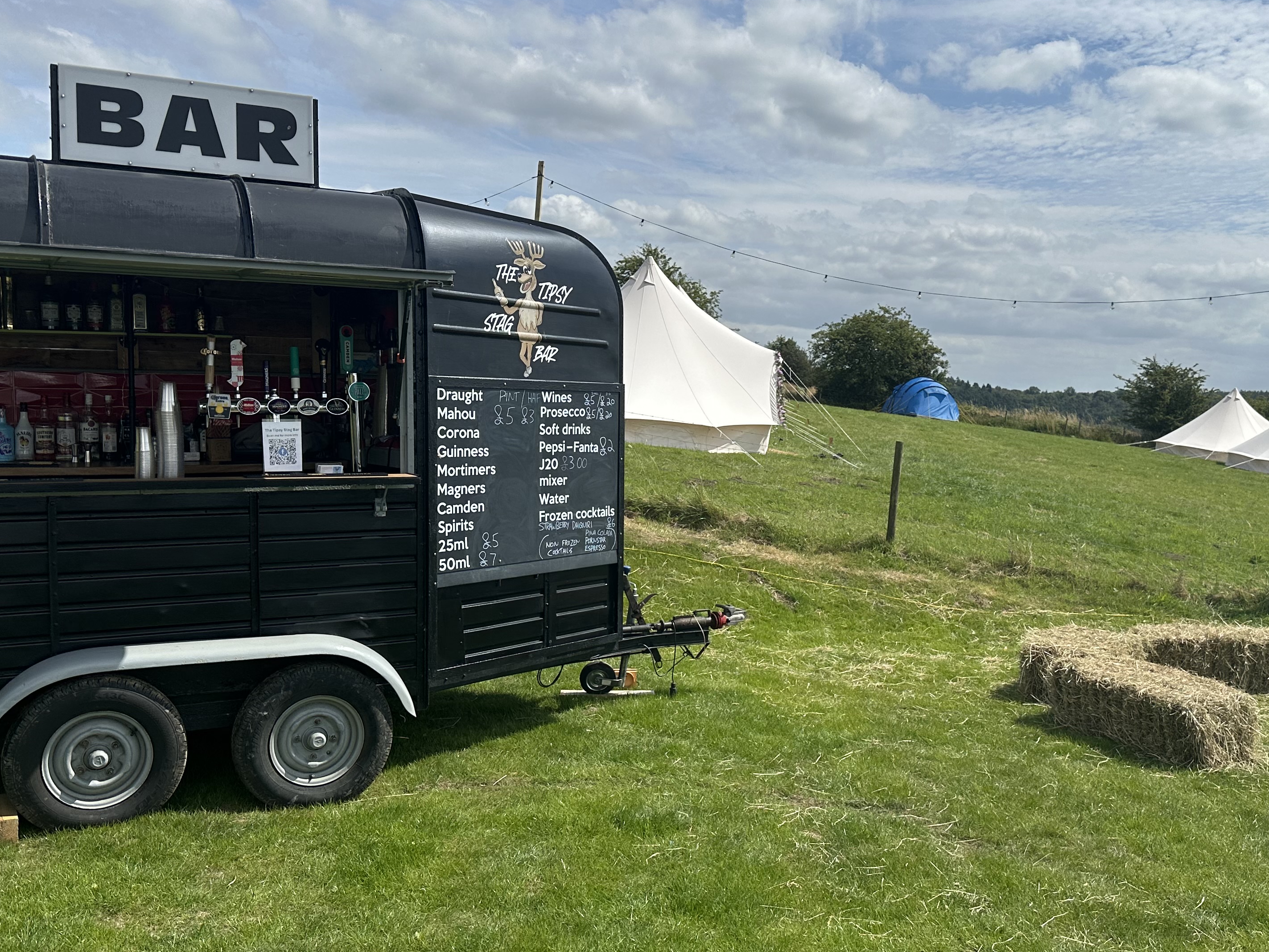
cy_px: 497
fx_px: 1247
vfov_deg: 41.8
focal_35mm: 34
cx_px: 750
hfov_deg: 53.6
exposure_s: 1/8197
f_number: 1.78
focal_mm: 6.86
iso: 80
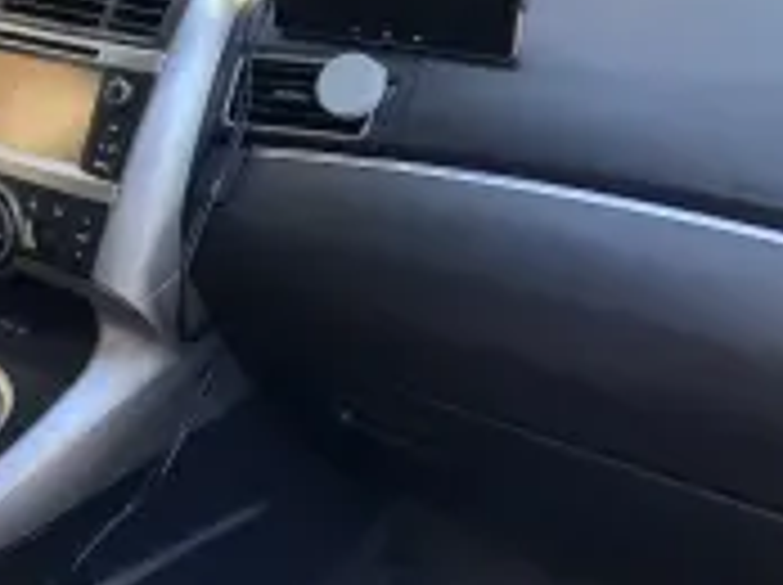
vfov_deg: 25.0
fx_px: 1310
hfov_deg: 31.1
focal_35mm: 58
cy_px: 194
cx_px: 18
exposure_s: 1/120
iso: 64
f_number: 1.8
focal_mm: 3.99
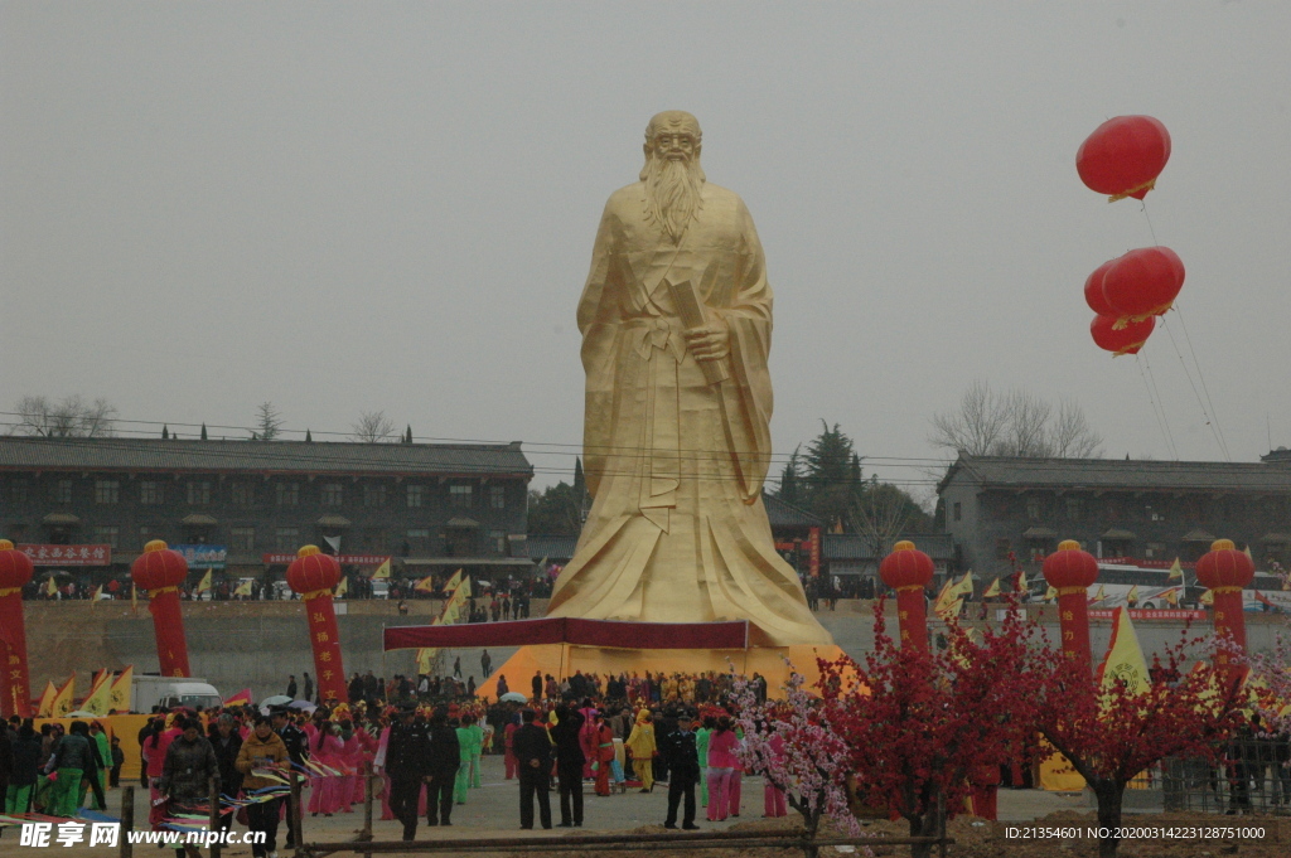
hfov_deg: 18.2
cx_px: 646
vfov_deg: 12.2
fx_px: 4031
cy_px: 429
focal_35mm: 112
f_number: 13
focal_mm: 75
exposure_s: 1/750
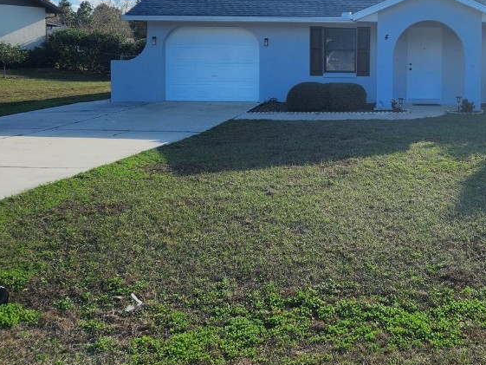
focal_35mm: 42
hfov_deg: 42.5
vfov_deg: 33.3
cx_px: 399
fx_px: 590
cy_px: 70
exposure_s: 1/1723
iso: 20
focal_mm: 5.4
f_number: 1.8
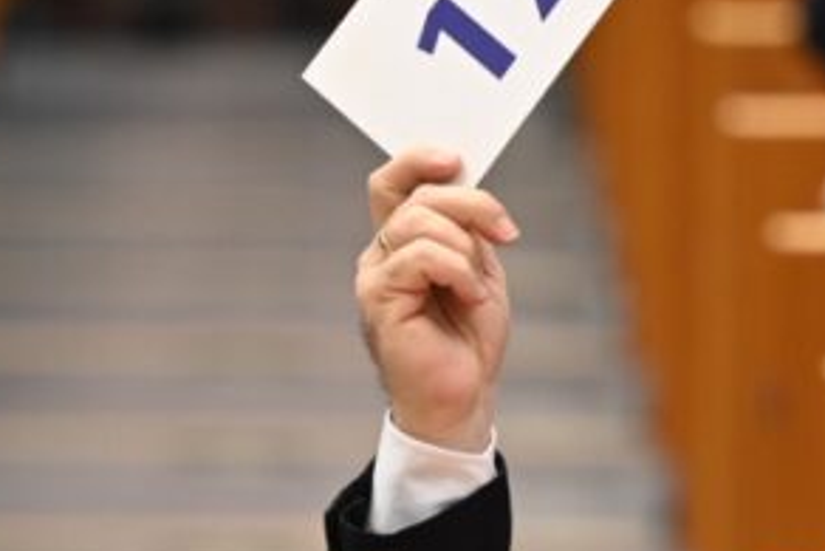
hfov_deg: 3.6
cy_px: 66
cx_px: 997
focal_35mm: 574
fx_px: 13160
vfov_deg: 2.4
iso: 400
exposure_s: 1/161
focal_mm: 130
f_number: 2.8
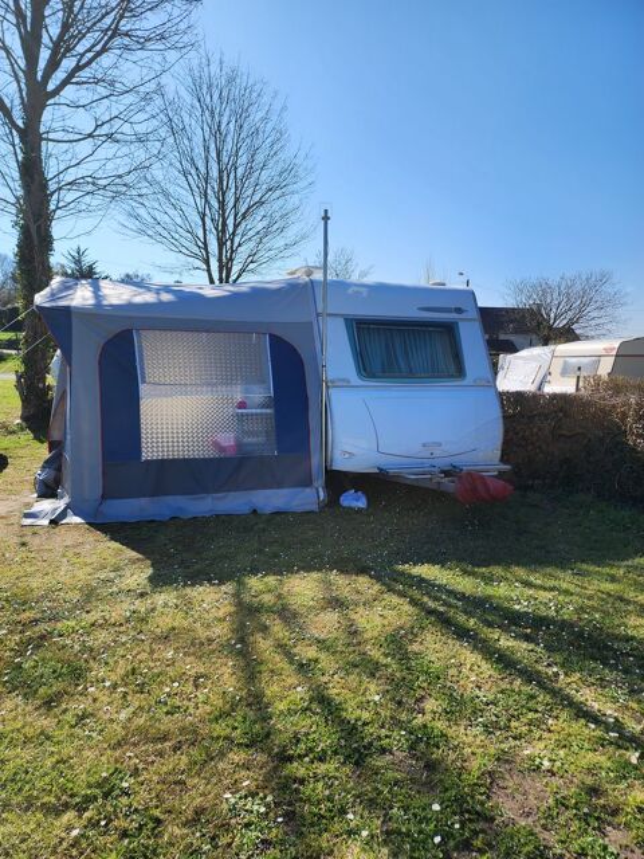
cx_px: 322
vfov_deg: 73.9
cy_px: 430
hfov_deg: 58.9
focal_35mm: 23
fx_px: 571
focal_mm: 6.4
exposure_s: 1/1073
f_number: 1.8
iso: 12
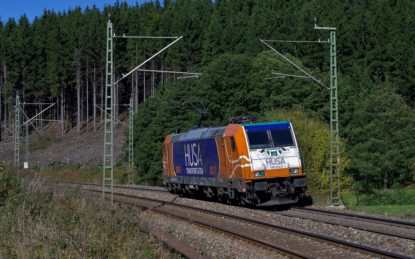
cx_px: 209
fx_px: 667
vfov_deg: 22.0
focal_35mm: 59
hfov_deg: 34.5
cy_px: 130
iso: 400
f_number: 6.3
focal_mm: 37.5
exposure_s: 1/1000
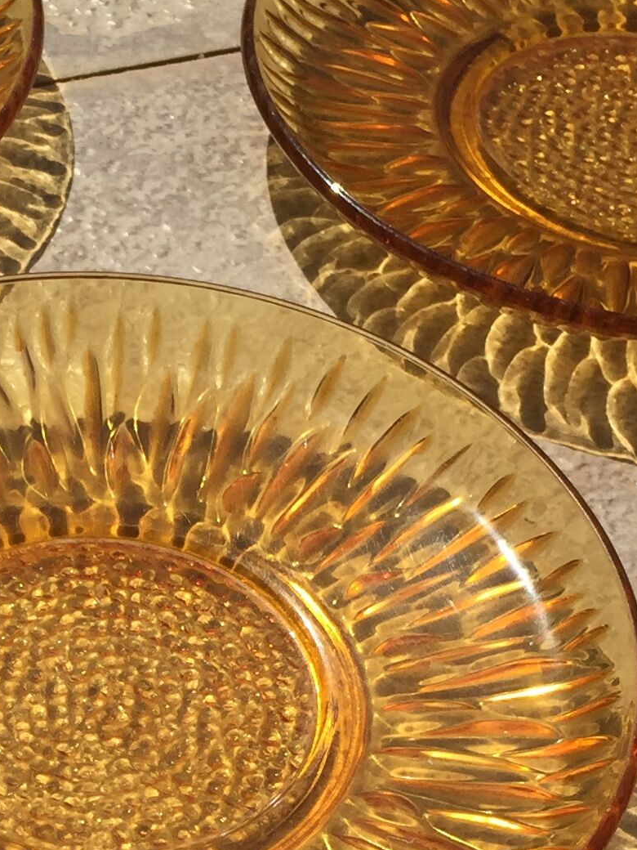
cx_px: 60
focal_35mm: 91
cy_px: 907
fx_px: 2233
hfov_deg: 16.0
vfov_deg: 20.6
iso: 32
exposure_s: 1/4950
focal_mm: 4.15
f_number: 2.2
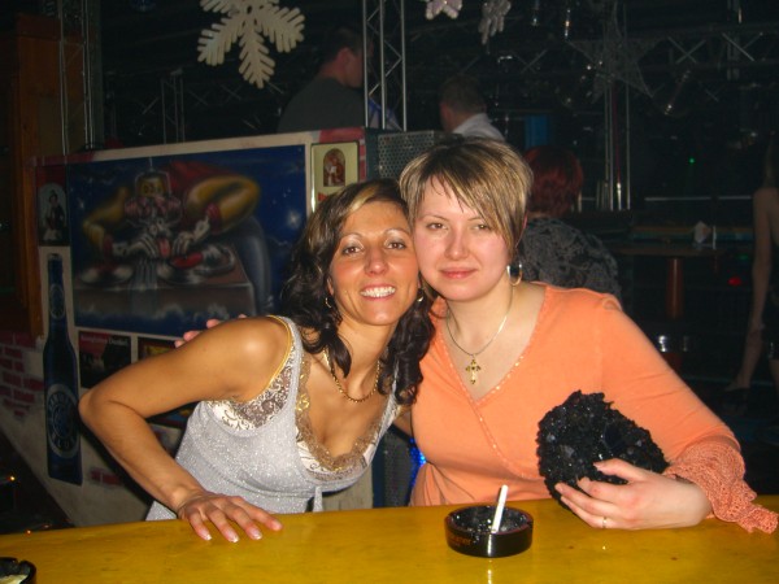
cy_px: 292
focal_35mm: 38
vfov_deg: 37.7
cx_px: 390
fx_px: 855
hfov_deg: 49.0
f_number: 2.8
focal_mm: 7.9
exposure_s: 1/60
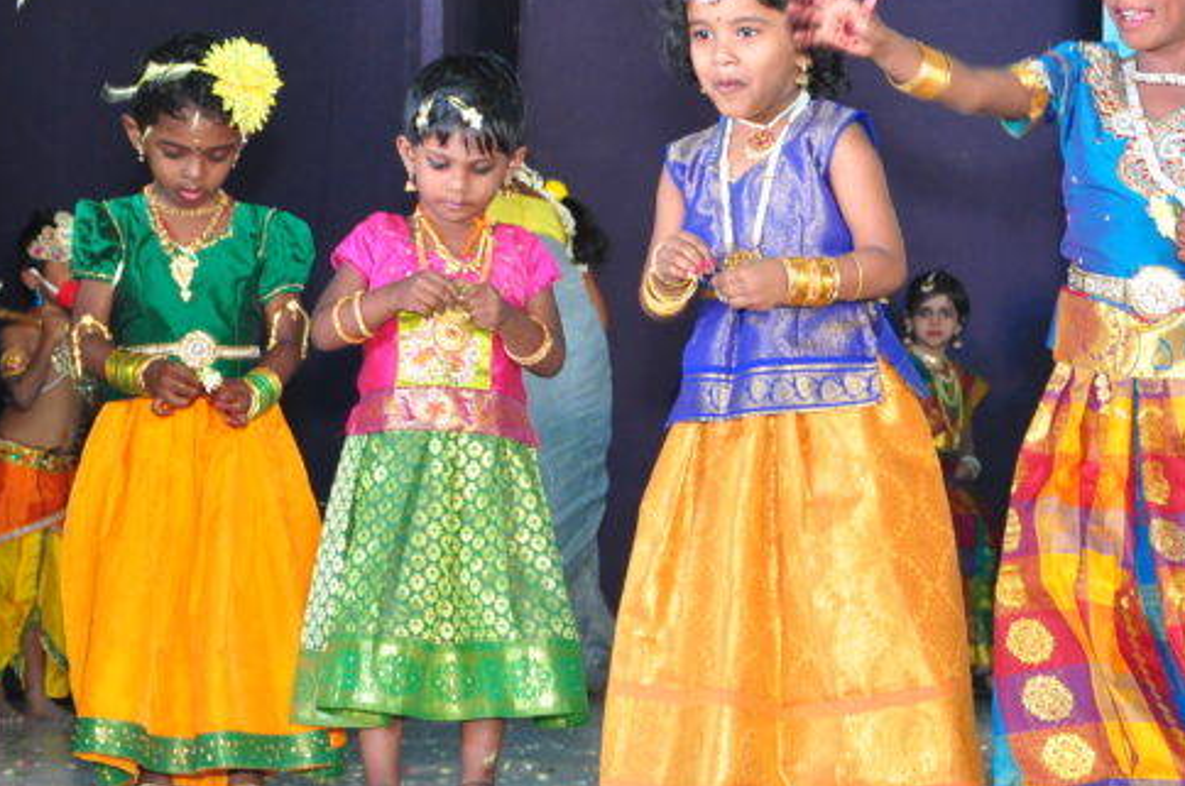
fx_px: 3650
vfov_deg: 12.3
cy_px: 233
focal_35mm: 111
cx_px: 600
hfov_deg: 18.4
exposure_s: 1/125
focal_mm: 35
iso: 500
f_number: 5.6
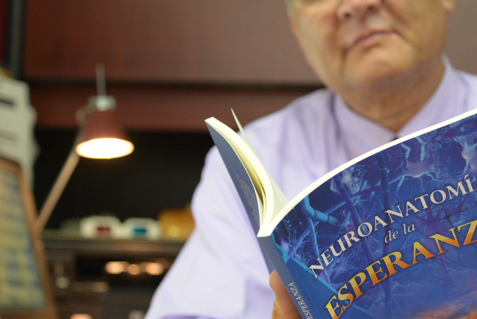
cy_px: 193
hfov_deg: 25.1
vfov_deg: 17.3
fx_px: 1047
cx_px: 398
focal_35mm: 79
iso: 1250
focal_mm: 38
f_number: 4.2
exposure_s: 1/30
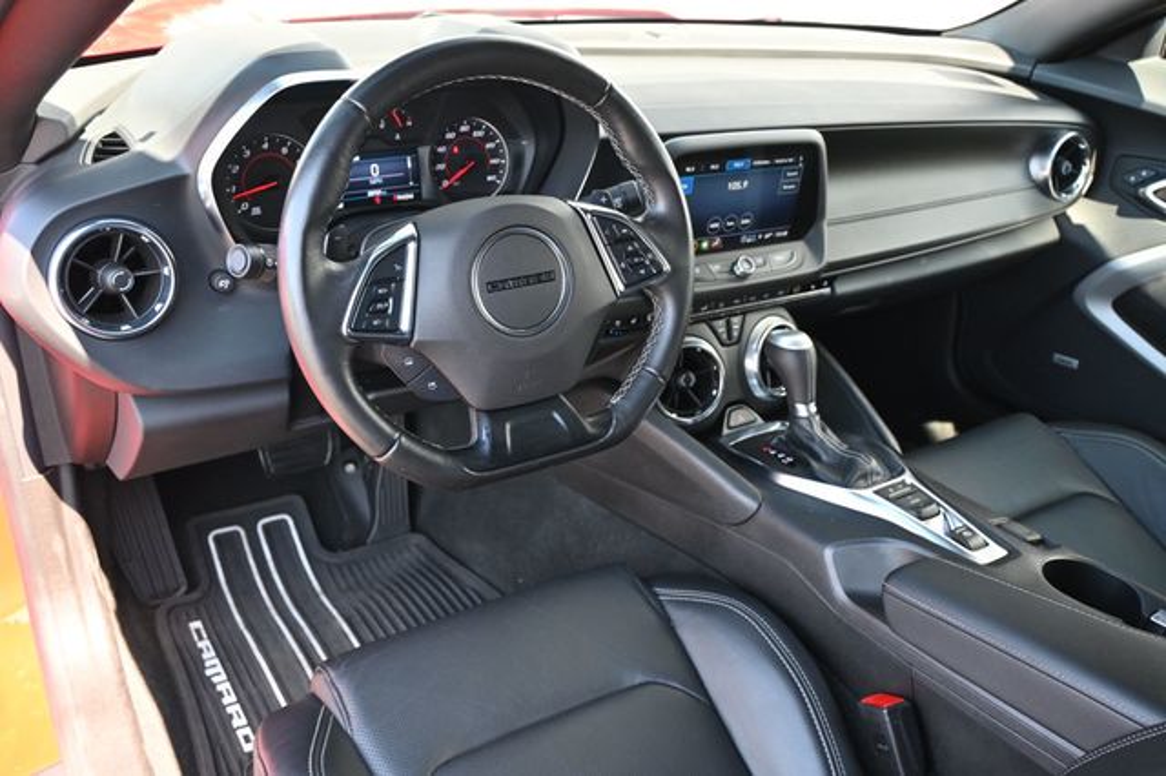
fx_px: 1020
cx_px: 583
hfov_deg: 59.5
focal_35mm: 32
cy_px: 388
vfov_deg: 41.7
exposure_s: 1/125
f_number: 4
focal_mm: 21
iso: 640
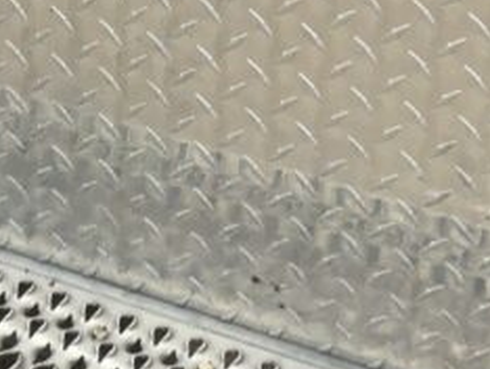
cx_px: 132
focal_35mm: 155
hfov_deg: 12.7
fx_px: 2196
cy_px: -130
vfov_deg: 9.4
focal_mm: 3.3
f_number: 2.4
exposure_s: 1/60
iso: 32
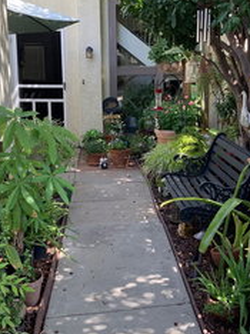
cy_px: 153
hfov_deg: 27.5
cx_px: 136
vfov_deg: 36.2
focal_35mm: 53
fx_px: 511
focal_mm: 3
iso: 20
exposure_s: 1/120
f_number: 1.8
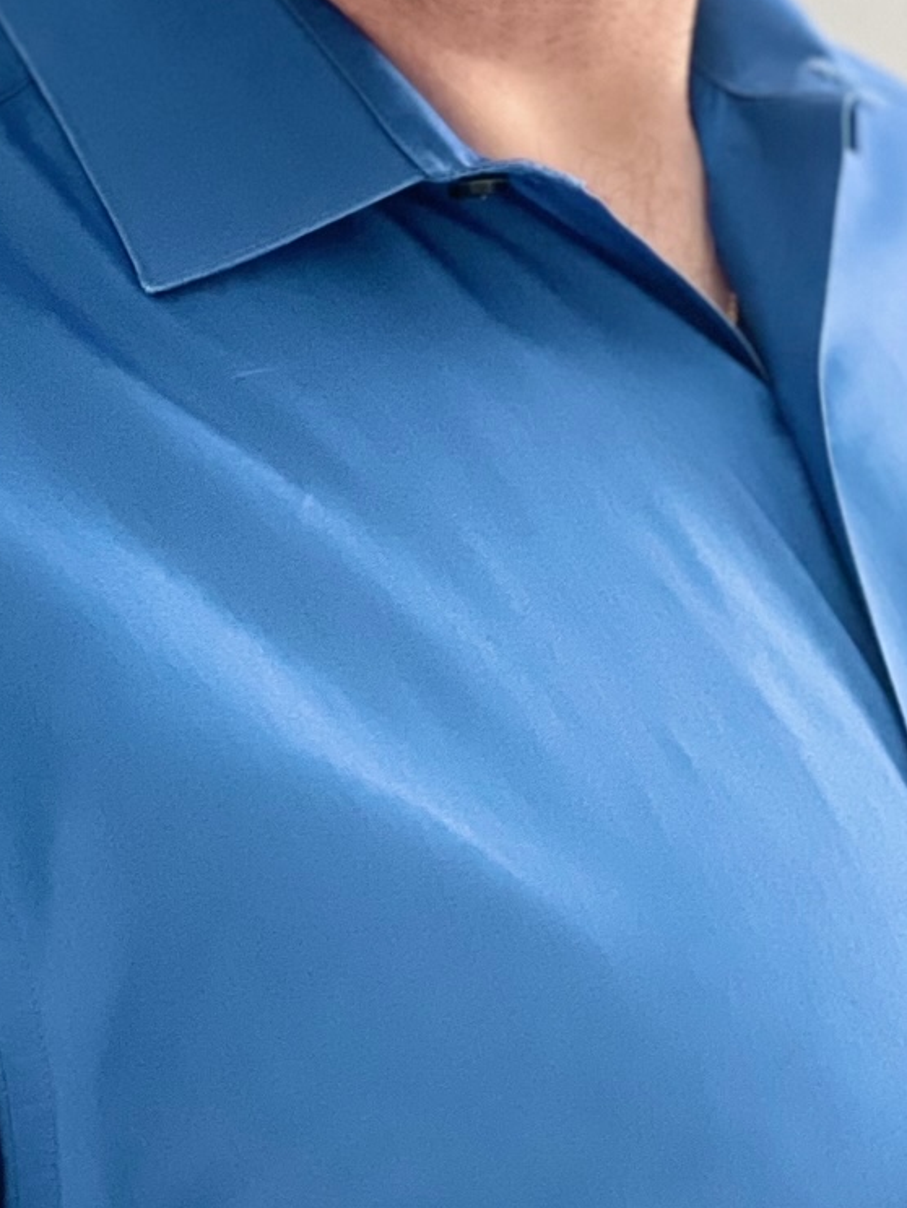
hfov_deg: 10.5
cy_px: -272
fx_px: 4922
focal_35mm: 141
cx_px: 372
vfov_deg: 13.6
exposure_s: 1/40
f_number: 2
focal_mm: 6
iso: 200
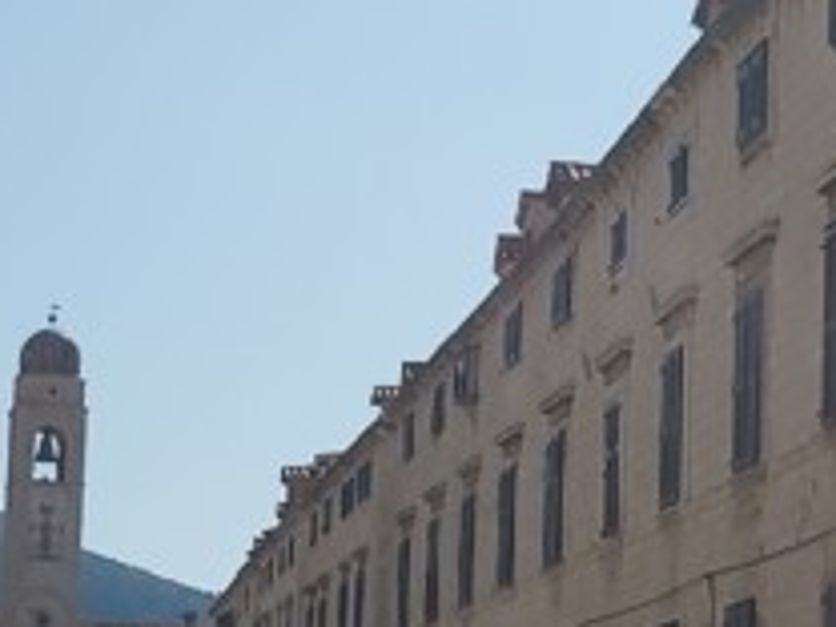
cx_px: 398
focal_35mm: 120
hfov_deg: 16.4
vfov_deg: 12.3
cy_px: 547
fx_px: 2898
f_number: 1.7
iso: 64
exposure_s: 1/6583
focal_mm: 3.92
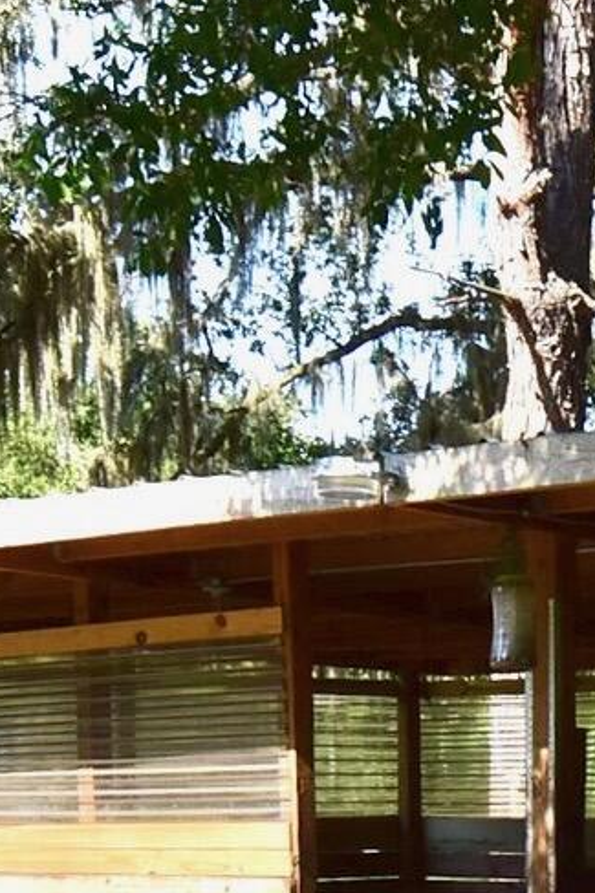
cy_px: 953
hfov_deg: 12.9
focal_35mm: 99
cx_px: 950
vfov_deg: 19.8
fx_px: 2456
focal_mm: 14
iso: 400
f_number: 11
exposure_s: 1/400
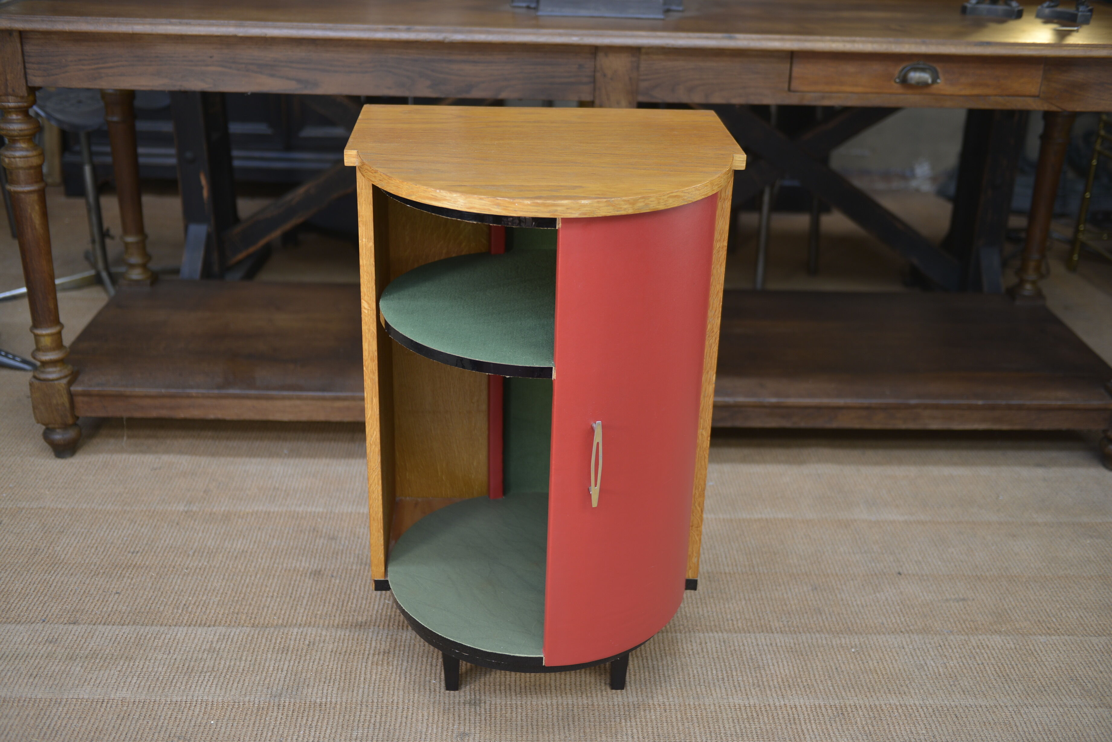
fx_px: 1174
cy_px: 371
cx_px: 556
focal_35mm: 38
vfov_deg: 35.1
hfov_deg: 50.7
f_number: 2.8
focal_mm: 38
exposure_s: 1/50
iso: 160
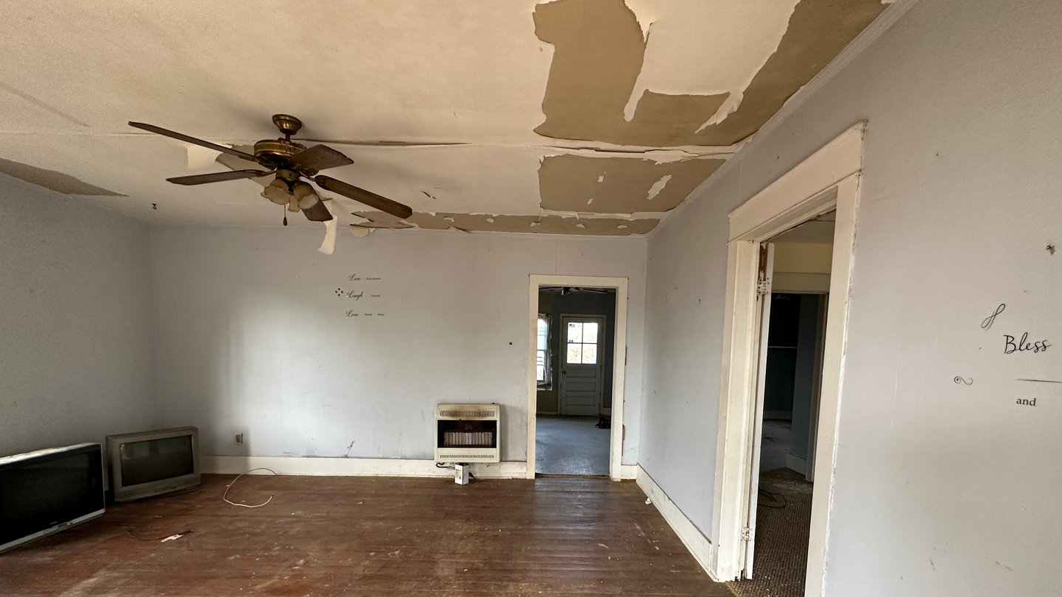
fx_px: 451
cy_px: 383
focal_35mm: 16
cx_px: 540
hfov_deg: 99.4
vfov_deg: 65.8
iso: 200
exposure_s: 1/99
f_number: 2.2
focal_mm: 2.22
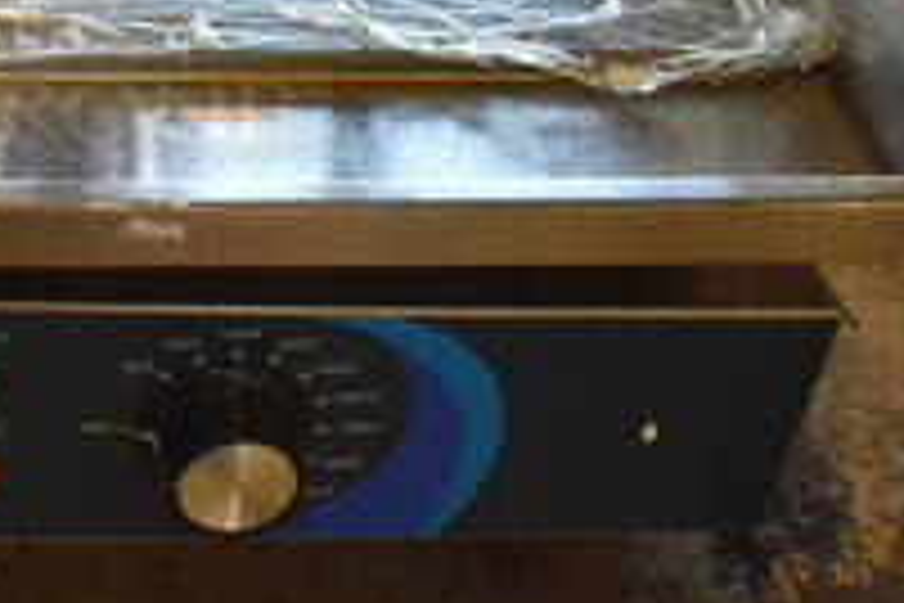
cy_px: -76
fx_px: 2059
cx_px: -166
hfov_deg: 22.8
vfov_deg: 16.1
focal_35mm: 82
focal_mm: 18
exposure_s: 1/160
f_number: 3.5
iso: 800
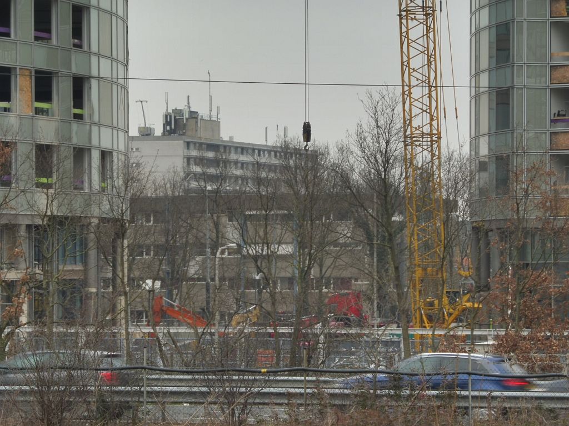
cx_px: 284
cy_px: 213
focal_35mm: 187
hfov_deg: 10.6
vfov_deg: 7.9
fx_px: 3072
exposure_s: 1/100
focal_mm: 33.3
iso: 125
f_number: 6.3
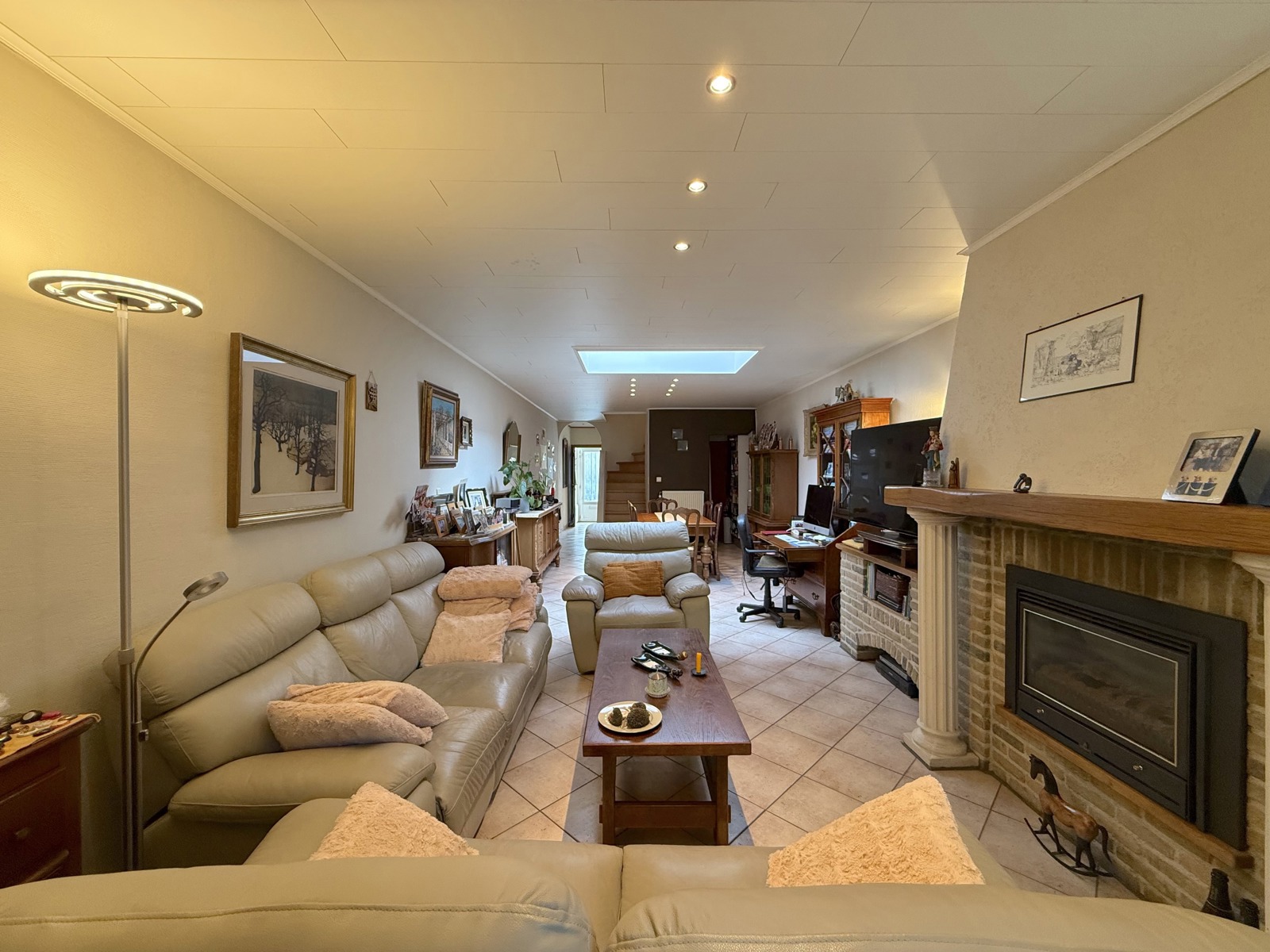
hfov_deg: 102.1
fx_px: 514
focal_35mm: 14
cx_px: 635
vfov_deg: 85.7
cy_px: 476
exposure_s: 1/100
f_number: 2.2
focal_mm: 2.22
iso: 320
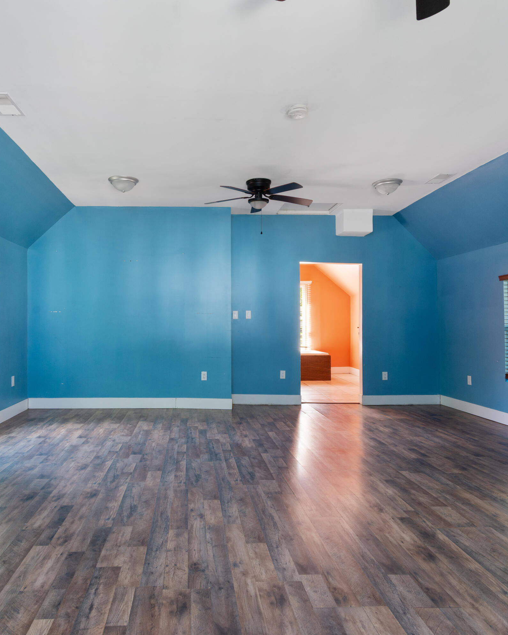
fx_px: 451
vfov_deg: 70.3
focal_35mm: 24
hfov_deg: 58.7
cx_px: 229
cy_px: 318
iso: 320
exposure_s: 1/25
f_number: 9
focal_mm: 17
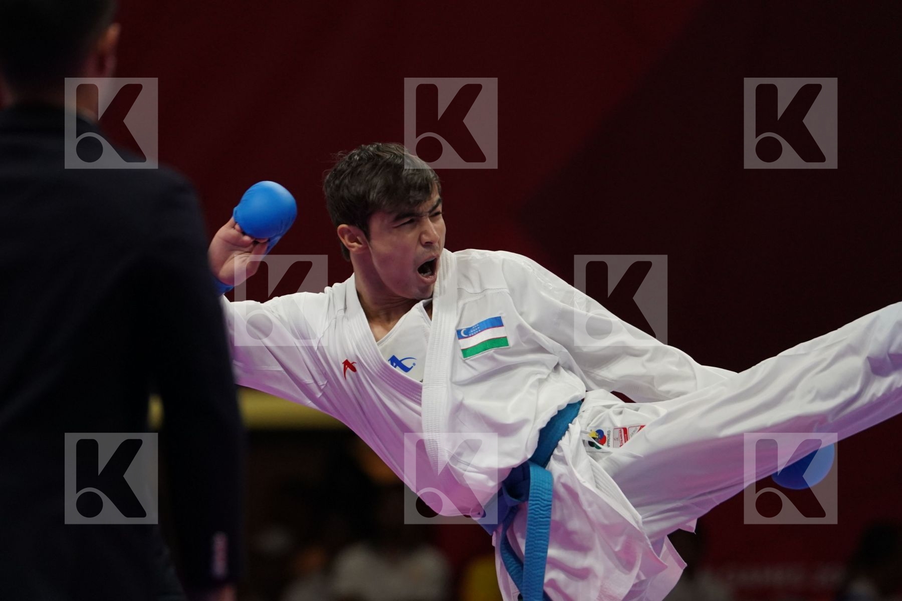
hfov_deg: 4.9
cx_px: 451
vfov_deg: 3.3
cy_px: 300
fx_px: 10523
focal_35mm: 420
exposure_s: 1/1000
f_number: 4
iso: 2000
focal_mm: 280
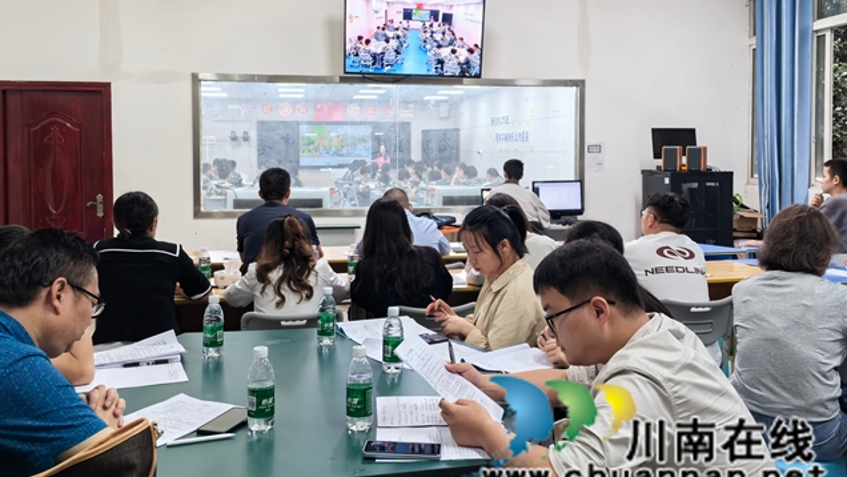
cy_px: 183
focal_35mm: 34
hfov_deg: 58.0
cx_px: 425
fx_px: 764
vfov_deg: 34.5
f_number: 2
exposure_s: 1/50
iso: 250
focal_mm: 5.75
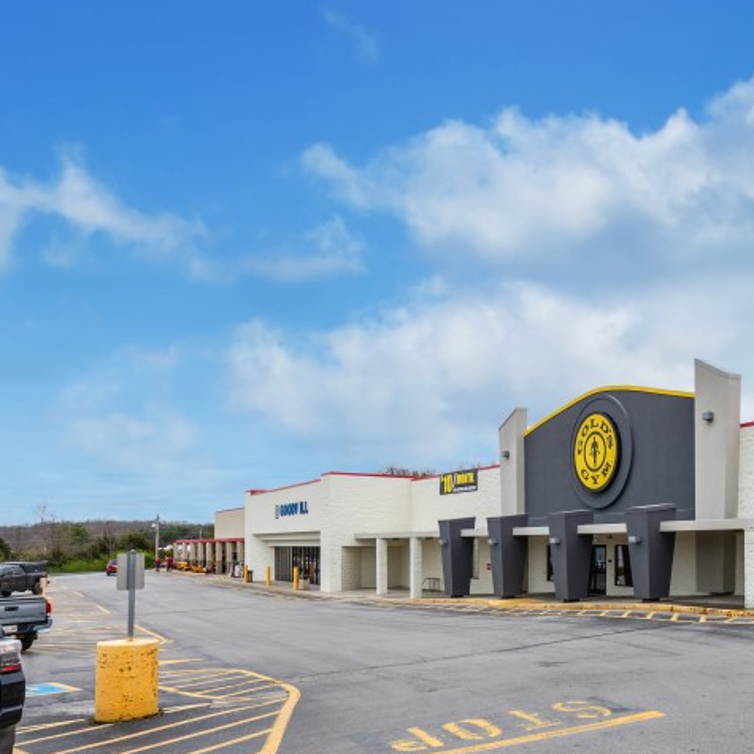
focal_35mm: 29
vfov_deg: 53.9
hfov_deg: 46.3
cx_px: 759
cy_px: 533
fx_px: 715
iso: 100
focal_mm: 10
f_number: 8
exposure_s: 1/160
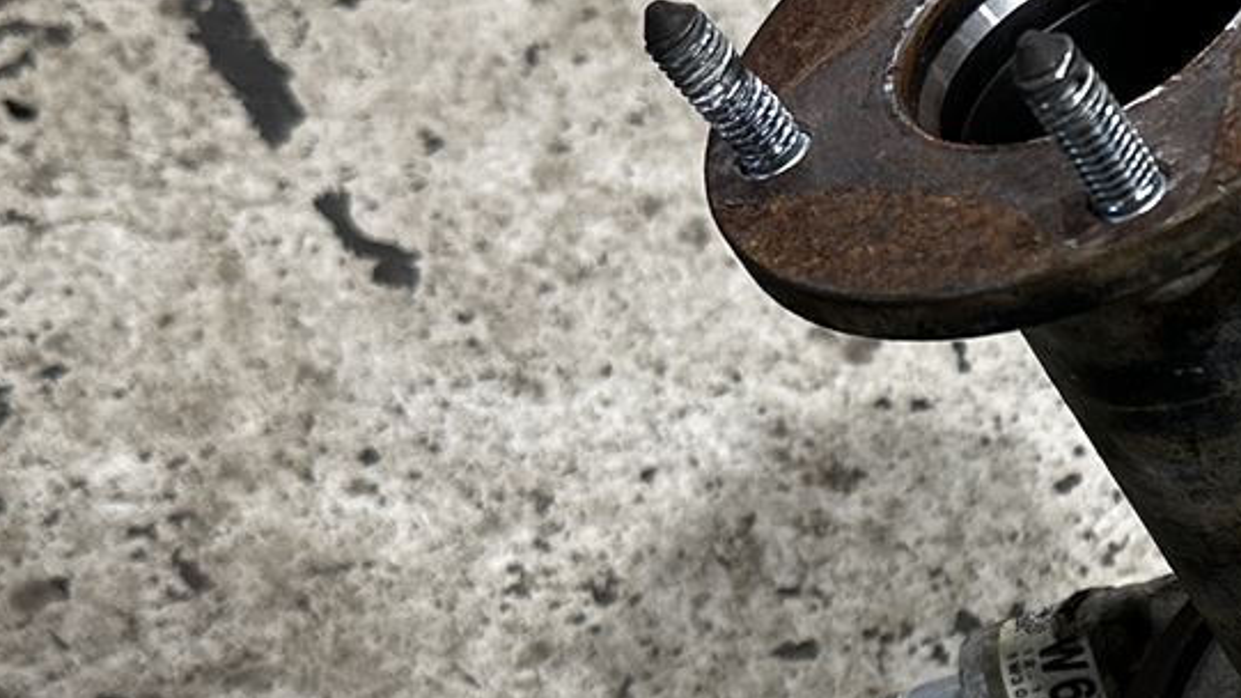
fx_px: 3257
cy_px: 709
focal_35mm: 99
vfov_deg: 12.1
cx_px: 1567
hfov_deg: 20.0
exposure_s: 1/100
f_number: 1.78
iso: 125
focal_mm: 6.86
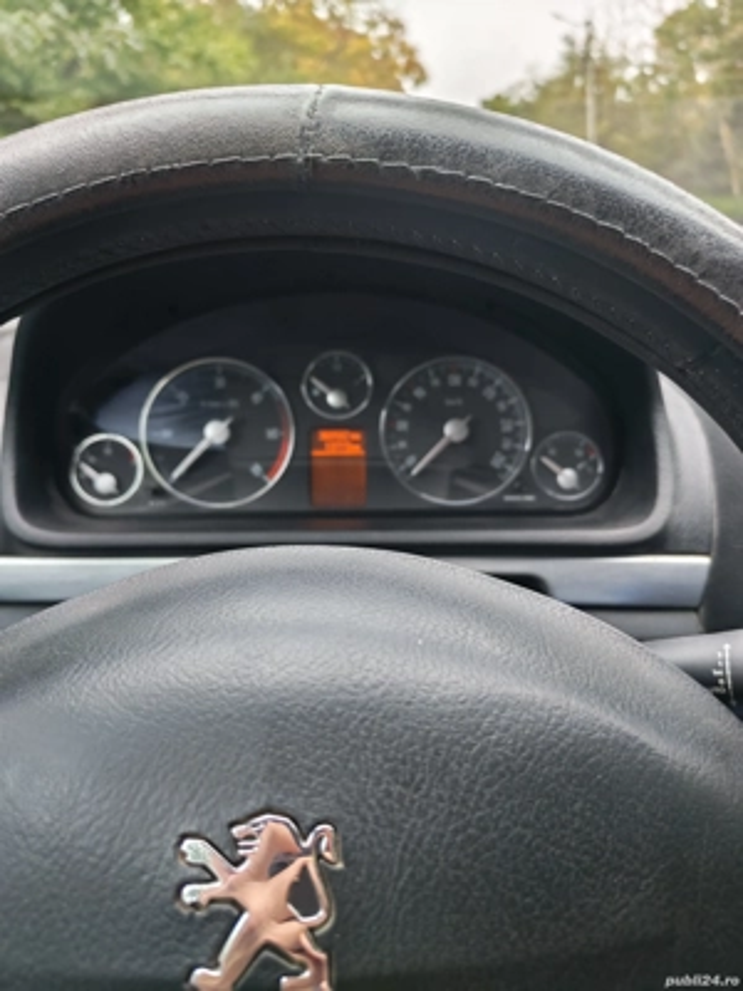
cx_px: 372
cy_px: 496
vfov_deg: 65.3
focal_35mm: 27
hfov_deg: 51.4
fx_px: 773
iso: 100
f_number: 1.9
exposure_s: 1/100
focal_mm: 6.12
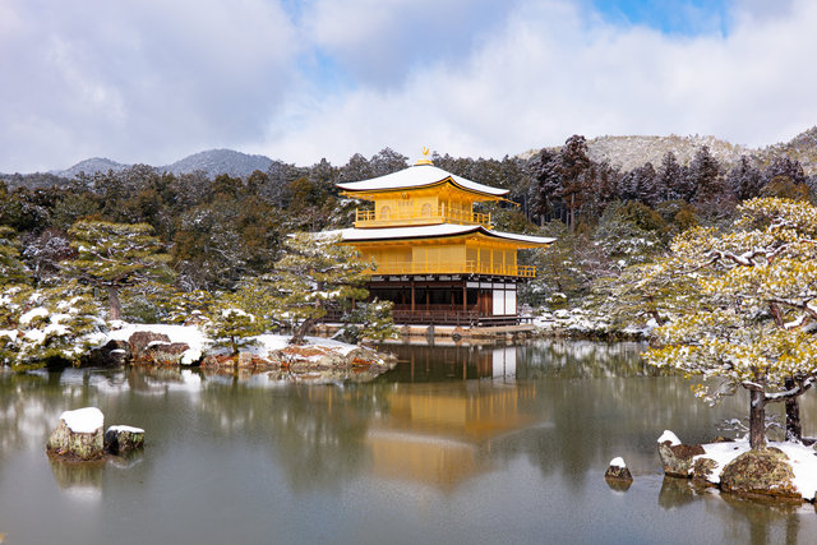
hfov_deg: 53.1
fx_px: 817
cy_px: 272
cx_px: 408
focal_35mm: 36
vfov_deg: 36.9
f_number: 8
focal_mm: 36
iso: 100
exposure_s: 1/250
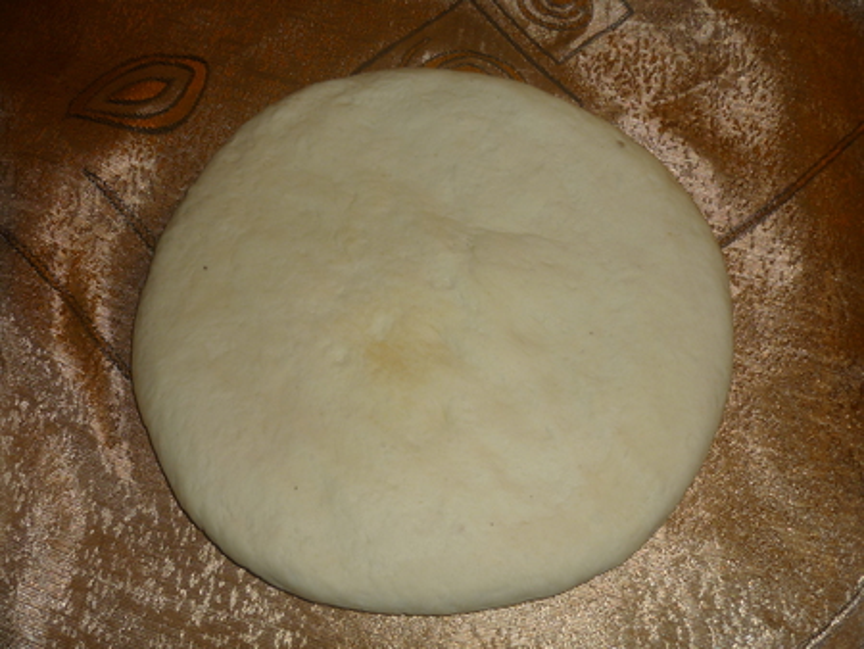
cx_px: 432
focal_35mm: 33
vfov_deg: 43.0
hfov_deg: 55.3
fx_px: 824
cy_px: 324
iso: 100
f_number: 2.8
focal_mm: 5.5
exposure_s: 1/30
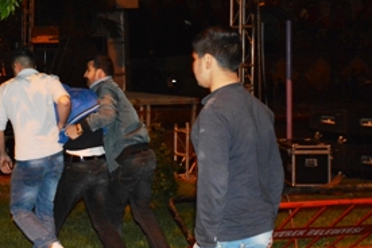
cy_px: 98
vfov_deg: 20.0
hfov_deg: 28.7
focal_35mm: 68
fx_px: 702
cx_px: 46
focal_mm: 25
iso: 3200
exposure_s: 1/60
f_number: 4
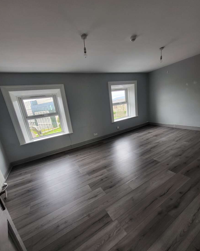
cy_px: 135
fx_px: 104
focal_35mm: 14
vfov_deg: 100.5
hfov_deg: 88.0
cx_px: 99
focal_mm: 1.74
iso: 125
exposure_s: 1/50
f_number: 2.2
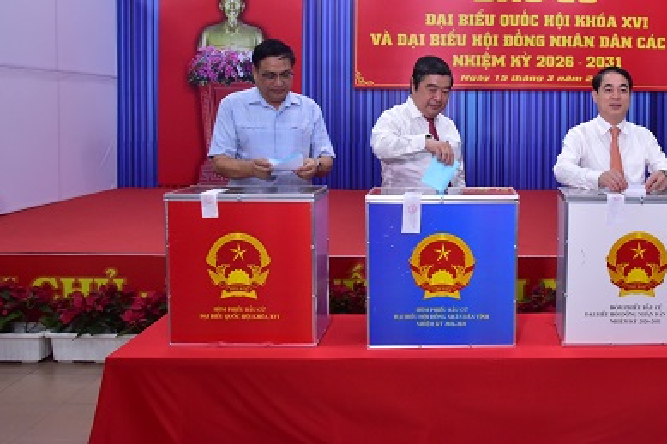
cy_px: 146
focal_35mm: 37
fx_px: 685
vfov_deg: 35.5
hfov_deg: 50.1
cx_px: 487
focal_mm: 24
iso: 1600
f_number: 8
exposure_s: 1/30
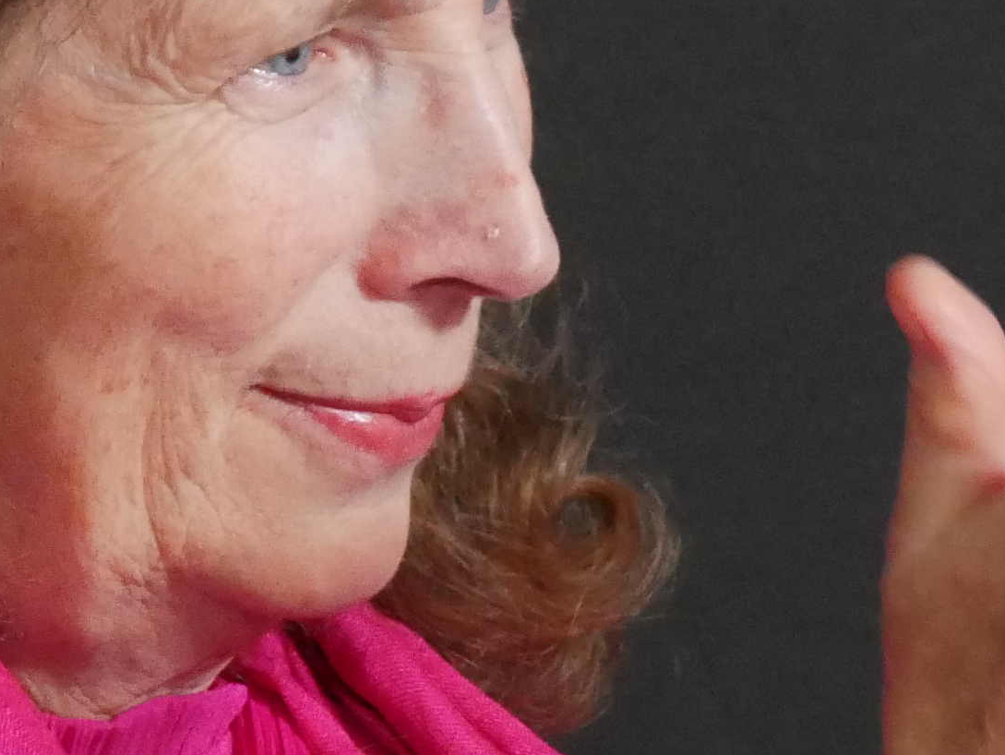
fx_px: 16906
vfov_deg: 2.6
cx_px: 416
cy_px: 634
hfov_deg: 3.4
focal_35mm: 582
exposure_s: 1/40
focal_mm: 69
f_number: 5.4
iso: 3200
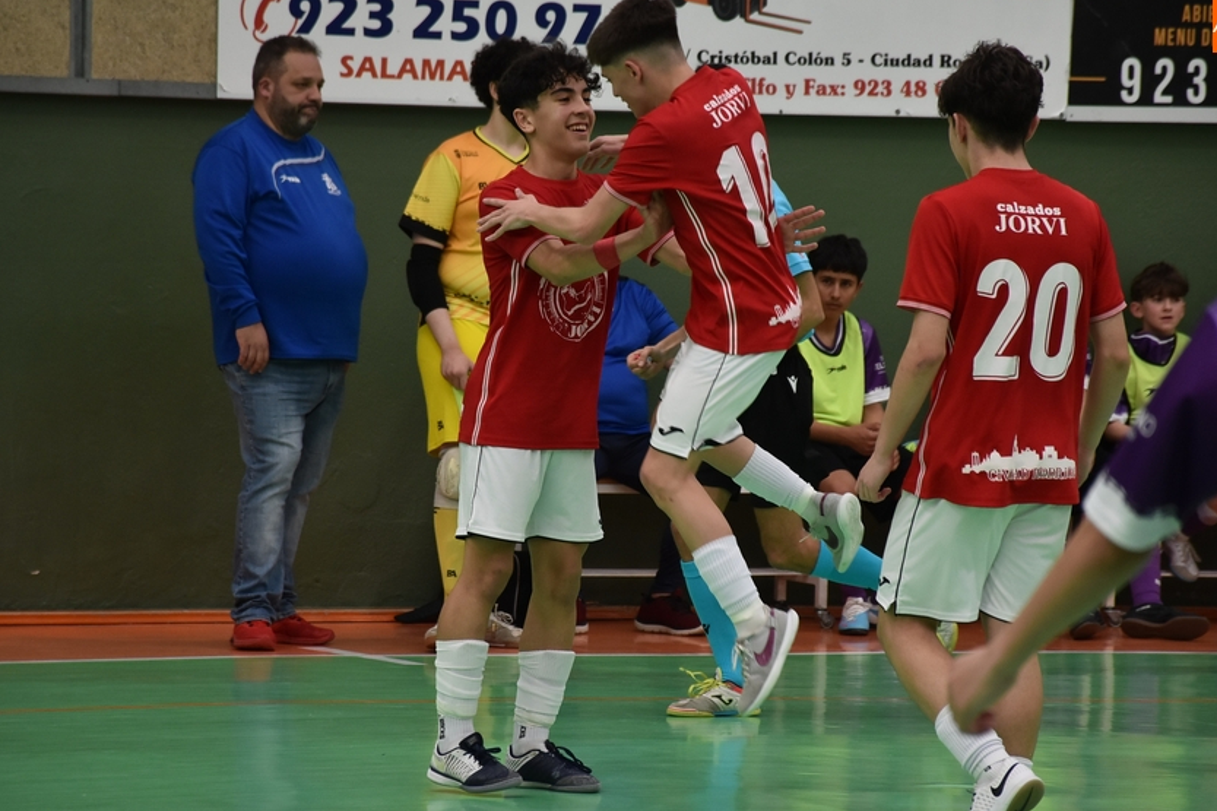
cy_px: 399
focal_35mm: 227
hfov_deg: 9.1
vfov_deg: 6.1
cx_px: 649
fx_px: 7672
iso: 1000
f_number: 5.6
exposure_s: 1/500
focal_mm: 140
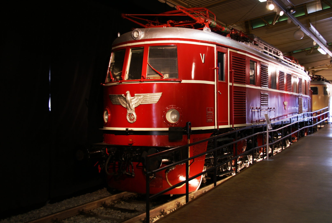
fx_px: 388
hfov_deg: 46.3
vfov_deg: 32.0
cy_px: 112
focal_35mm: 42
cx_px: 166
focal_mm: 28
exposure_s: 1/8
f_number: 4.5
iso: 100
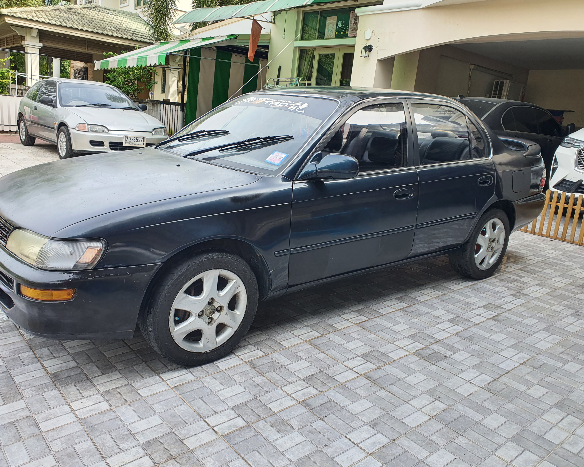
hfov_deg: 62.2
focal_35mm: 28
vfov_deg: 51.5
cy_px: 227
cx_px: 286
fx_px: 484
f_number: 2.4
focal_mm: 4.3
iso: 50
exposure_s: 1/301
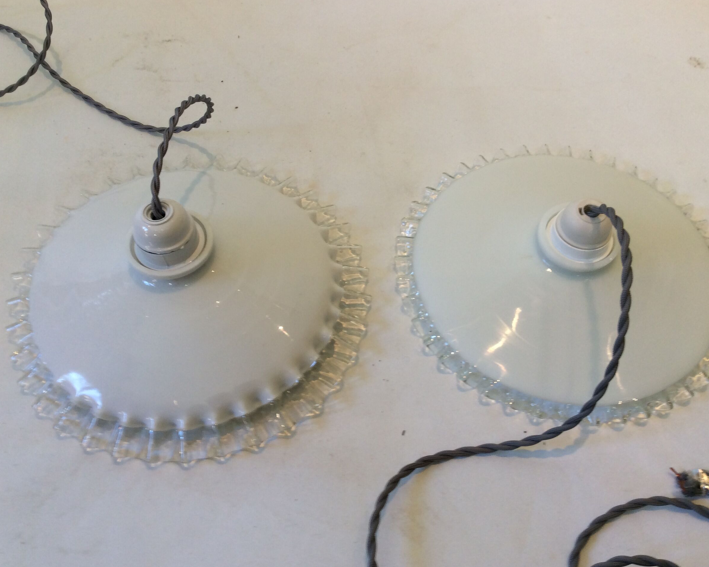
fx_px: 713
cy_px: 284
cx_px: 371
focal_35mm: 34
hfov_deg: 52.8
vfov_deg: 43.4
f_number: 2.4
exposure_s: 1/25
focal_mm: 3.3
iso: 40
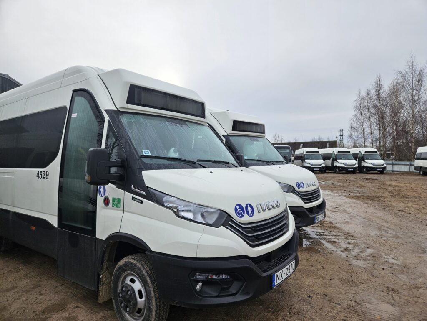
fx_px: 284
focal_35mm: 23
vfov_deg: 58.9
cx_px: 214
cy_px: 160
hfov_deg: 73.9
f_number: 1.8
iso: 25
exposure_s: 1/599
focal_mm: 5.4
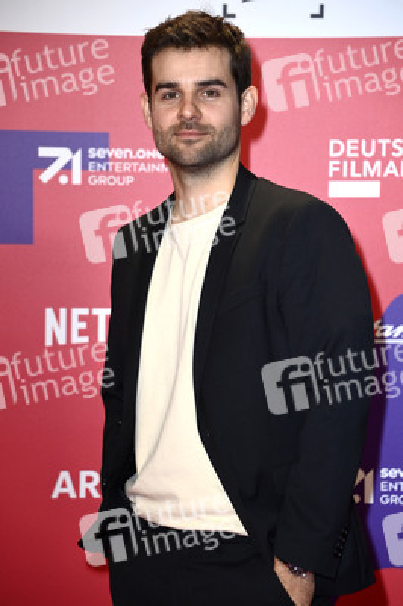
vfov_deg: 15.2
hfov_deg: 10.1
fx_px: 2271
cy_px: 303
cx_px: 202
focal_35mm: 135
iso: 640
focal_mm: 135
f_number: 5.6
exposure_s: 1/250
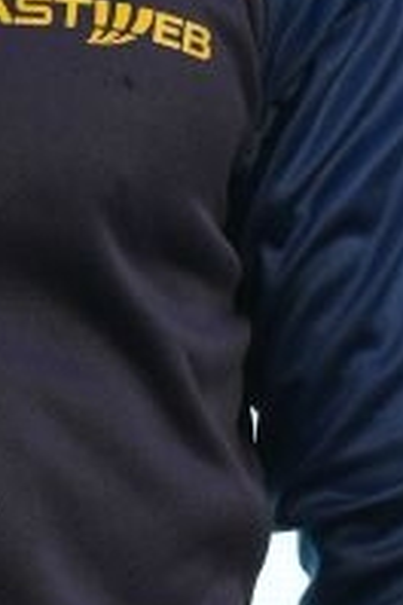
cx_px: -165
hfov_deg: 0.8
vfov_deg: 1.1
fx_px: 30491
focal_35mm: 1816
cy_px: 76
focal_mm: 200
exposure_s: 1/250
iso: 400
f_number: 2.8
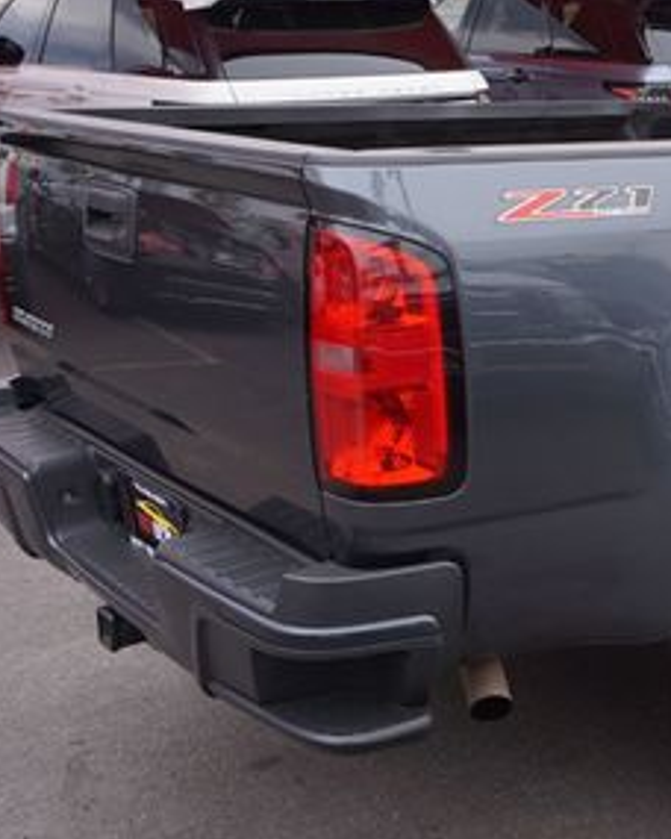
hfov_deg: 23.3
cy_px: 339
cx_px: 800
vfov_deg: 31.3
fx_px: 1491
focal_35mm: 60
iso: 100
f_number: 6.3
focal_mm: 19
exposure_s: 1/125
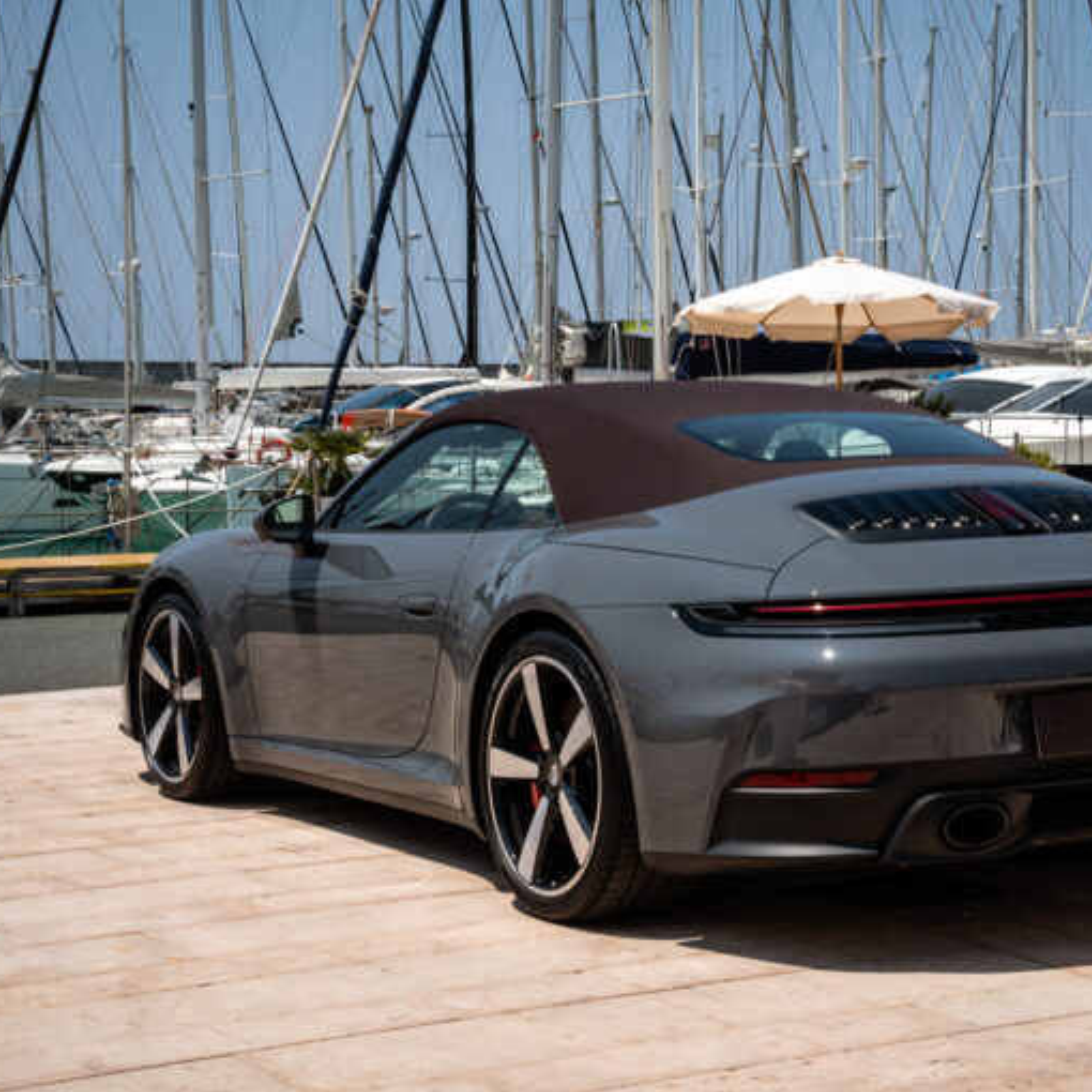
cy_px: 546
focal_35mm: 73
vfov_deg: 23.6
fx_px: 2610
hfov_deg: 23.6
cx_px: 689
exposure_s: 1/125
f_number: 22
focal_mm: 57.1
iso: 200
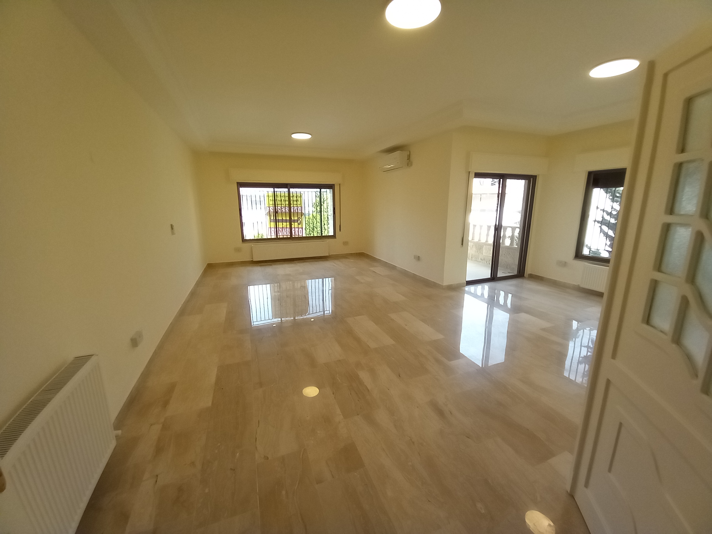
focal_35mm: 13
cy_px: 267
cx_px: 356
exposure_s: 1/100
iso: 80
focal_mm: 1.13
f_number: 2.2
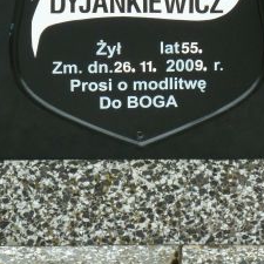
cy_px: 42
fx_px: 2571
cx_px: 114
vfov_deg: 5.9
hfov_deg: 5.9
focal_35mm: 298
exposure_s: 1/250
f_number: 4.5
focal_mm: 25.9
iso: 320
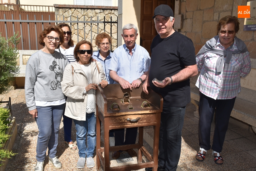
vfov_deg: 40.1
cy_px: 86
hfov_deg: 57.2
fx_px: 235
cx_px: 128
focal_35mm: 33
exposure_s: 1/200
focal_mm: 22
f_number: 10
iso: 100
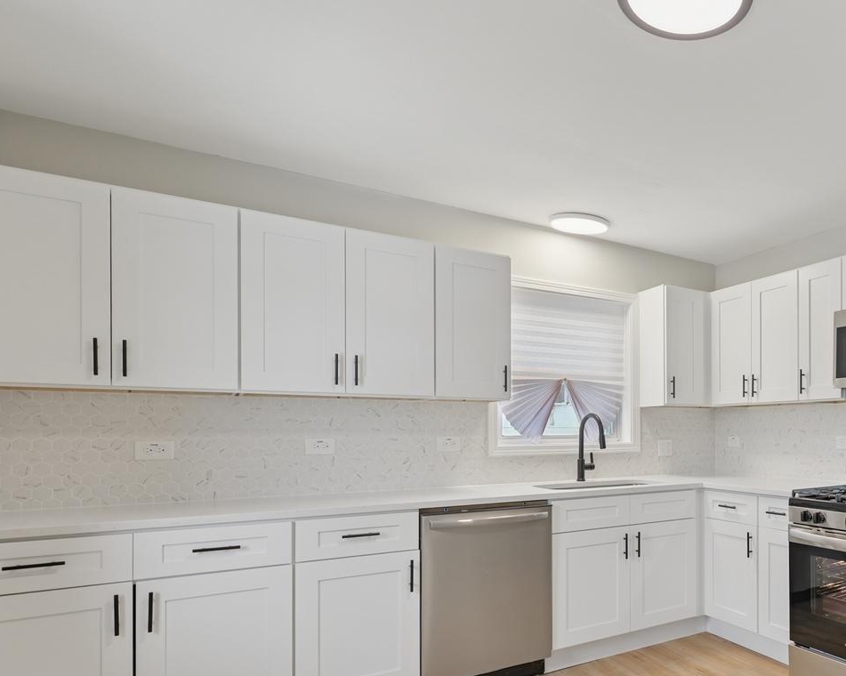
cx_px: 704
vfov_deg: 57.4
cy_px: 453
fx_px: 601
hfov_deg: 62.8
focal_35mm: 24
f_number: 4
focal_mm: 15
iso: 800
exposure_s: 1/100
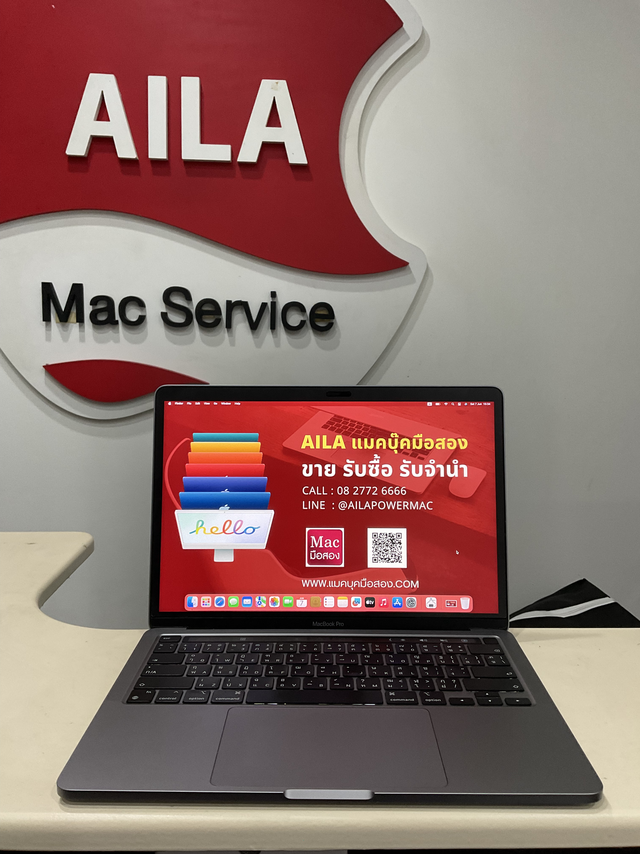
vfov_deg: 61.7
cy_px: 427
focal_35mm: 29
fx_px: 715
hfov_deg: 48.2
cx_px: 320
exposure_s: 1/60
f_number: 1.8
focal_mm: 3
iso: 100
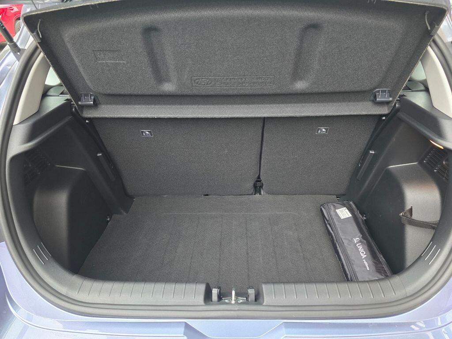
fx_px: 300
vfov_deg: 58.9
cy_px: 170
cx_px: 226
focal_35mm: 23
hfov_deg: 73.9
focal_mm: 6.3
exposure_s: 1/120
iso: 320
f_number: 1.7
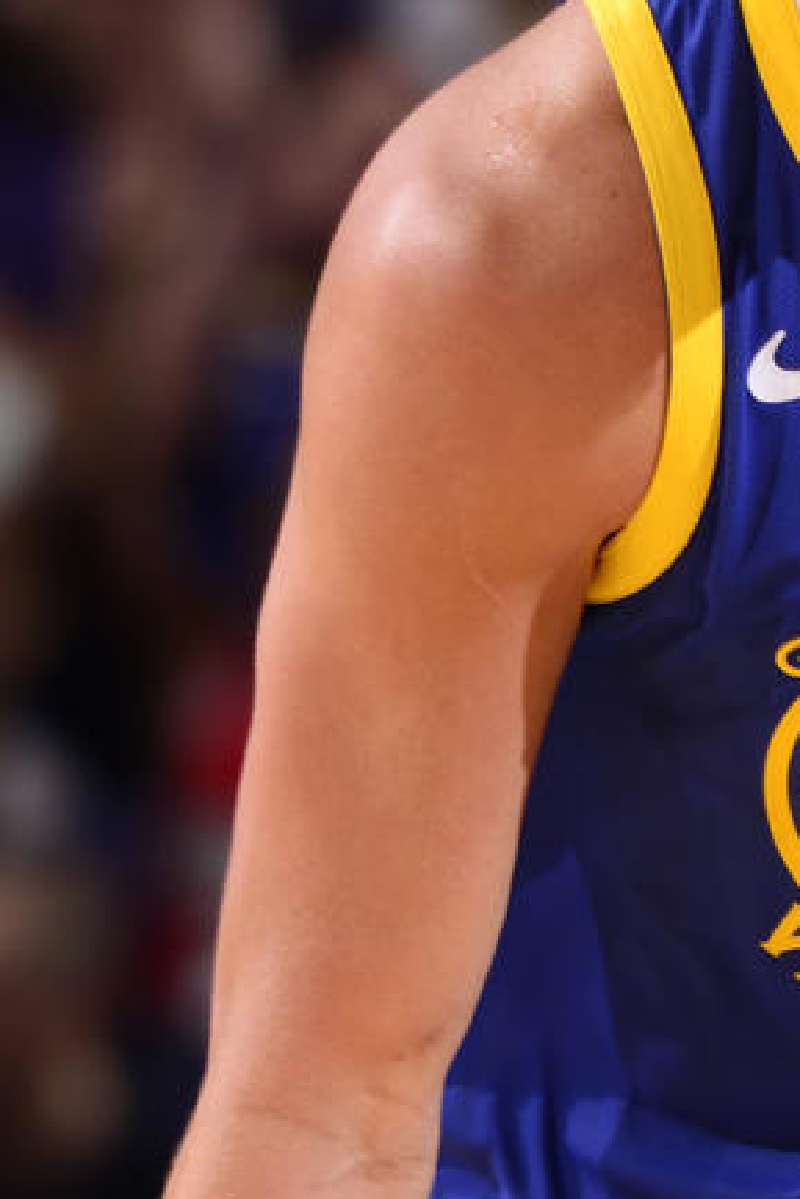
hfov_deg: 1.0
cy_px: 1313
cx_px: 1034
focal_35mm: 1388
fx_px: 46226
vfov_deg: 1.5
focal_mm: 340
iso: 250
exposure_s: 1/250
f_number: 5.6
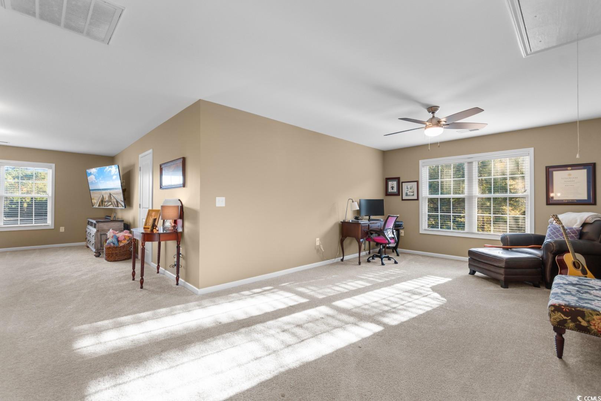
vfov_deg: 77.3
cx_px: 300
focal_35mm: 15
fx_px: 250
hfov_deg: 100.4
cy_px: 200
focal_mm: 10
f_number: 4.5
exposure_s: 1/4
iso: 100
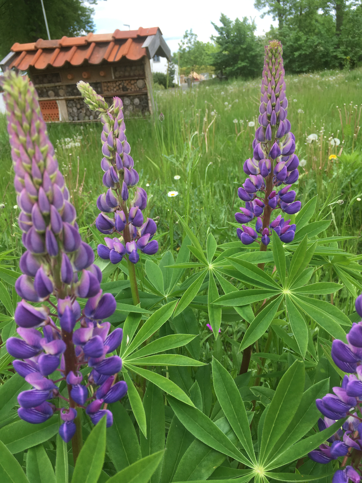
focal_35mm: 29
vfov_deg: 61.7
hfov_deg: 48.2
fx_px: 404
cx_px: 181
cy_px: 242
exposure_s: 1/466
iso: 25
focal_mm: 4.15
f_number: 2.2
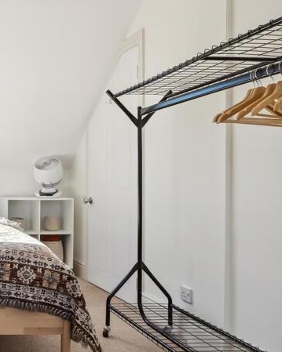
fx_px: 313
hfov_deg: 33.8
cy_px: 194
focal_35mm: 30
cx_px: -90
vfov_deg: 58.7
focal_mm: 14
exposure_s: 1/200
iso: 400
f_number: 8
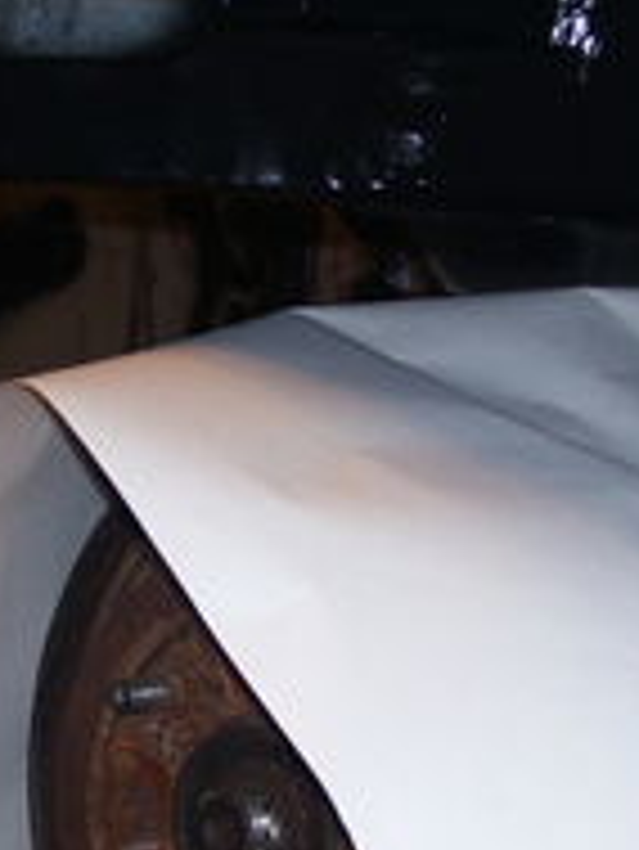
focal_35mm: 125
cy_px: 427
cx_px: 122
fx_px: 3073
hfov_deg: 11.8
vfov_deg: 15.8
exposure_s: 1/60
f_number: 2.7
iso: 80
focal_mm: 6
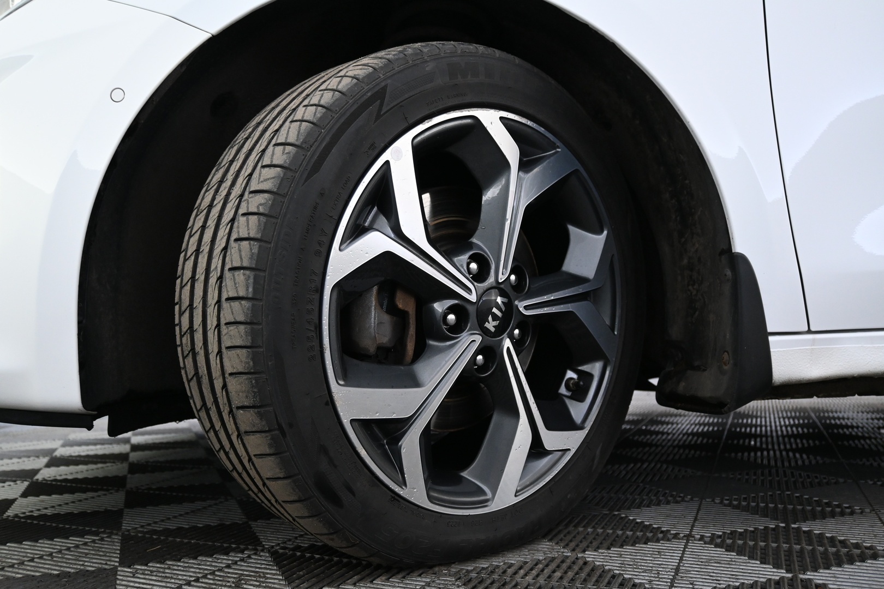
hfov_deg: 60.7
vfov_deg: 42.6
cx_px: 442
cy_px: 294
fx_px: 755
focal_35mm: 31
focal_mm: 20.5
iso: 1250
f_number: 3.8
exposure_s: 1/30
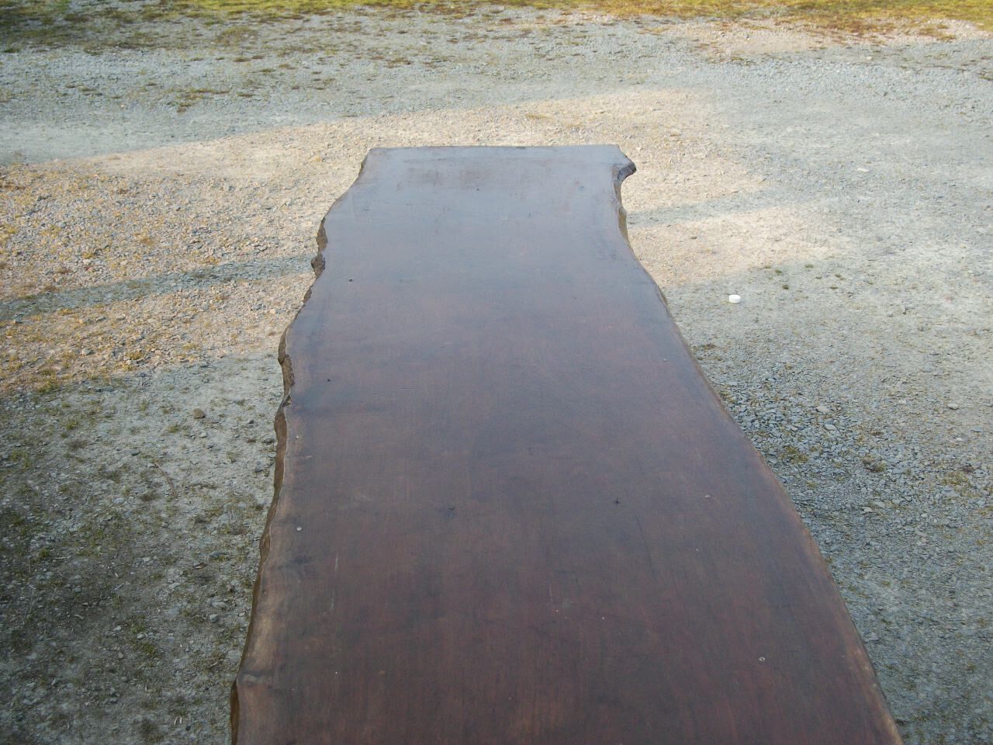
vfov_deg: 29.1
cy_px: 372
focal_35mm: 50
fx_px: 1434
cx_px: 496
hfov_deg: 38.2
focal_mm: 8.8
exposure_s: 1/160
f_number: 3.6
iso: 80
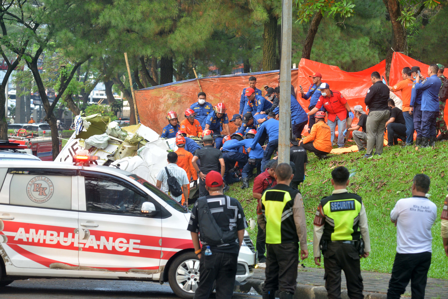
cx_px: 224
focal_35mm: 155
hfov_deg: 13.2
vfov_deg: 8.9
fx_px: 1930
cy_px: 150
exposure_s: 1/200
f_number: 9
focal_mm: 155
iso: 800
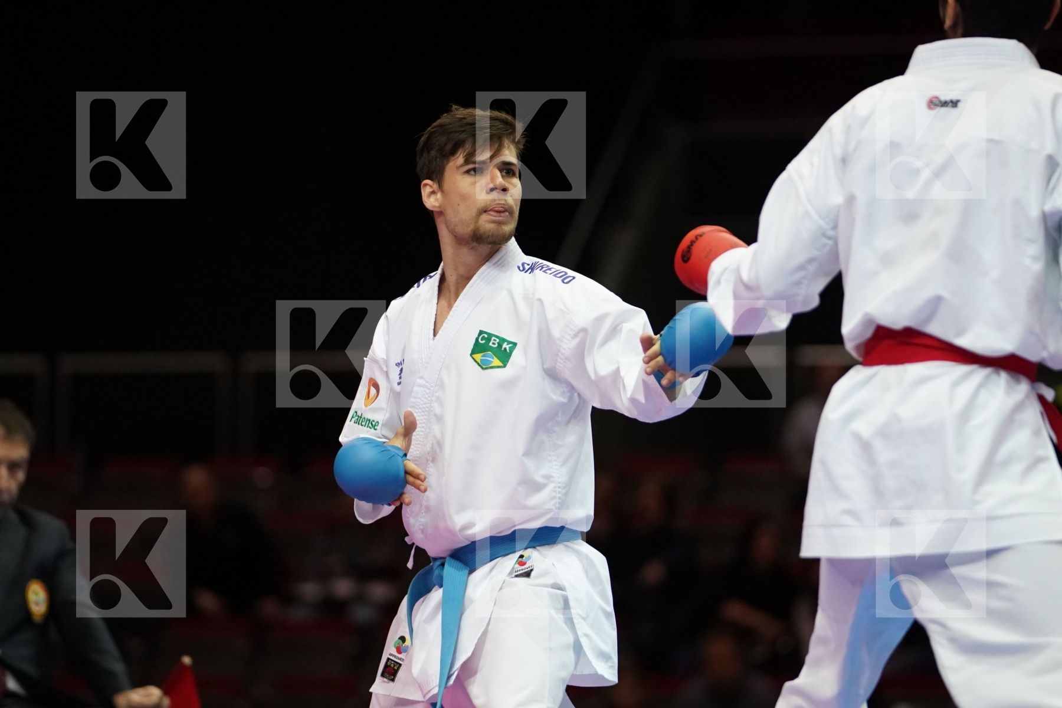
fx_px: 7168
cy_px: 354
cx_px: 531
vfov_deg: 5.7
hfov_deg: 8.5
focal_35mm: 243
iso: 3200
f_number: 2.8
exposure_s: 1/1000
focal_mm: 162
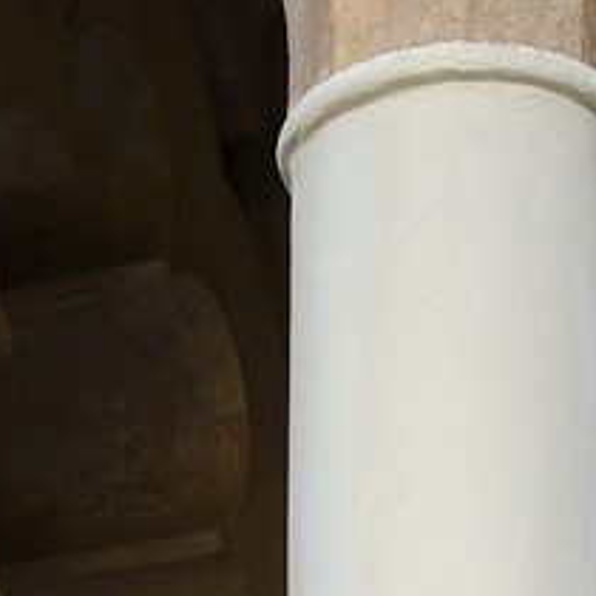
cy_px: 1652
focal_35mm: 155
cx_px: 162
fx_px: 3019
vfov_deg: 9.4
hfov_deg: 11.3
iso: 800
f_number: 8
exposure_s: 1/60
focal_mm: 24
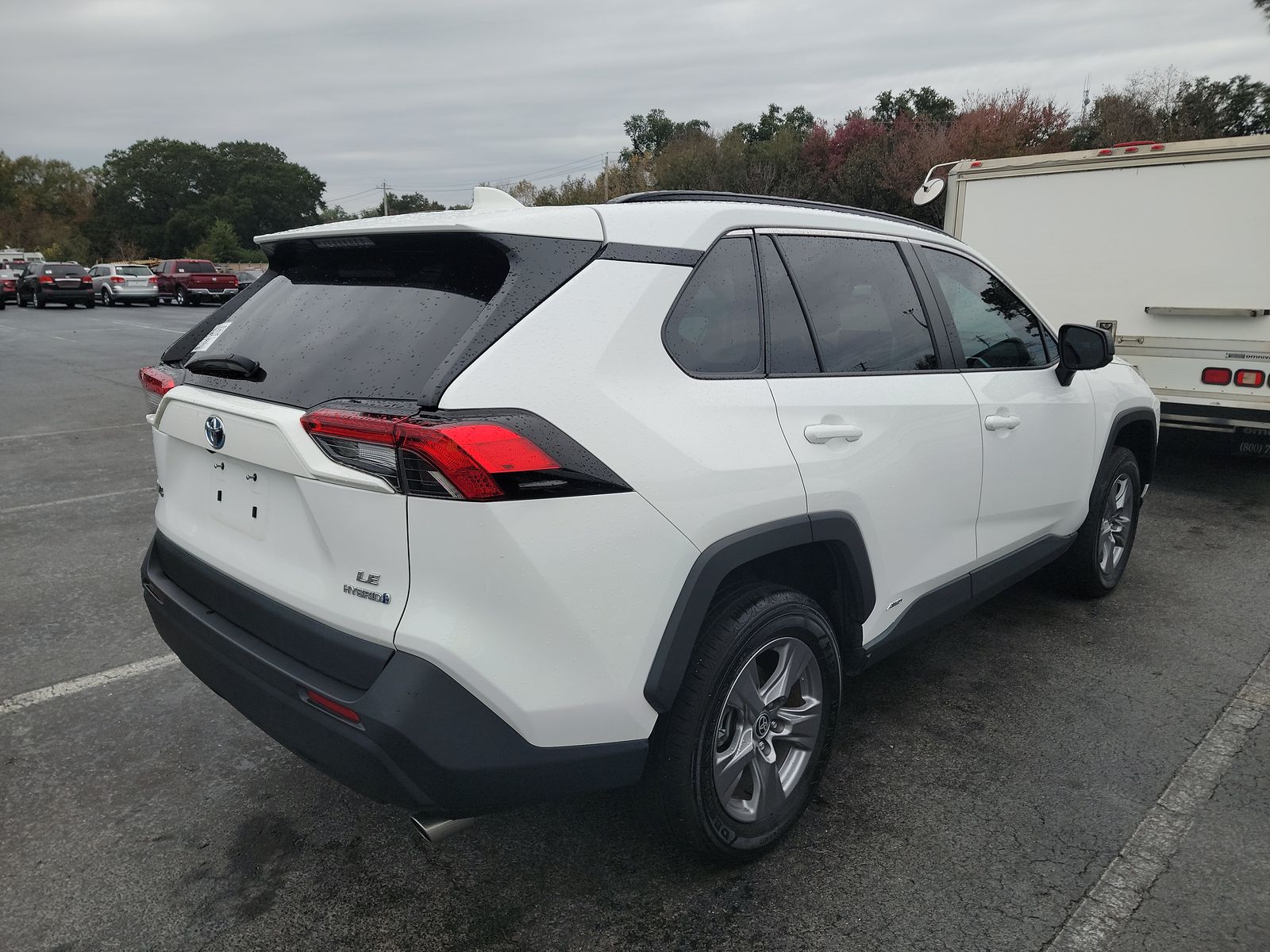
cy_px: 476
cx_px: 635
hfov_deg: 71.6
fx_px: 881
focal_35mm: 24
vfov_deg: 56.8
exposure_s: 1/134
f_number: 1.8
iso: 50
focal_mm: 6.7
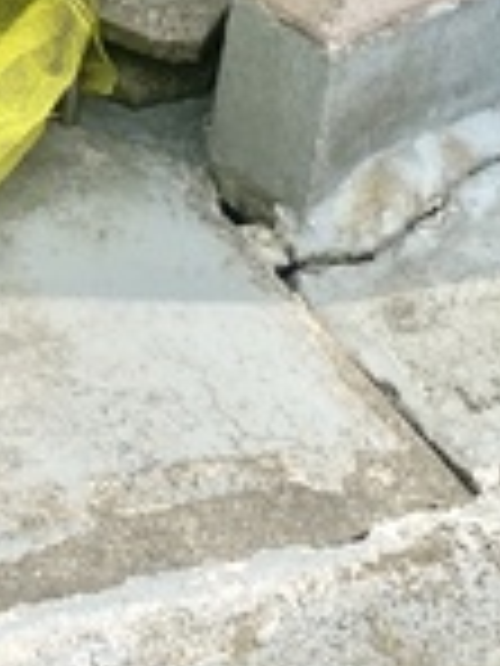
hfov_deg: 10.9
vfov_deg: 15.4
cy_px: -148
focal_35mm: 123
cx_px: -538
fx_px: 2369
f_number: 1.8
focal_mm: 4.25
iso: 32
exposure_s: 1/1316
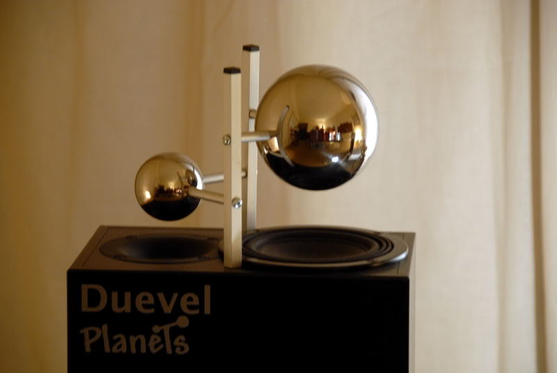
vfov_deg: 7.7
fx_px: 2789
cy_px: 186
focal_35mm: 180
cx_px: 278
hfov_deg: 11.4
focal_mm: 120
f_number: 5.3
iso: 320
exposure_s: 1/2.5
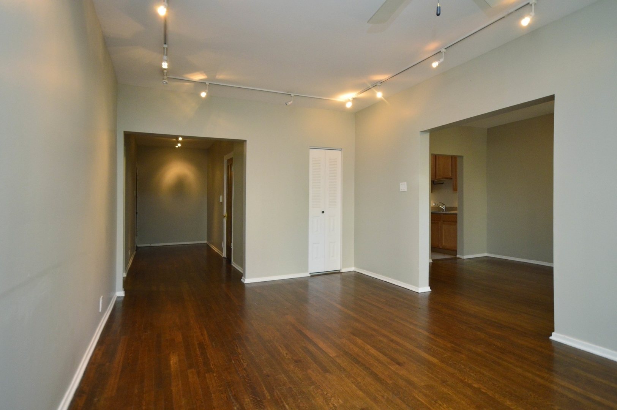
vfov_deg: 63.1
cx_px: 308
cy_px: 205
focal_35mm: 20
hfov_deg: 85.5
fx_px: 334
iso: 800
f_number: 4.5
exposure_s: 1/40
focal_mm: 13
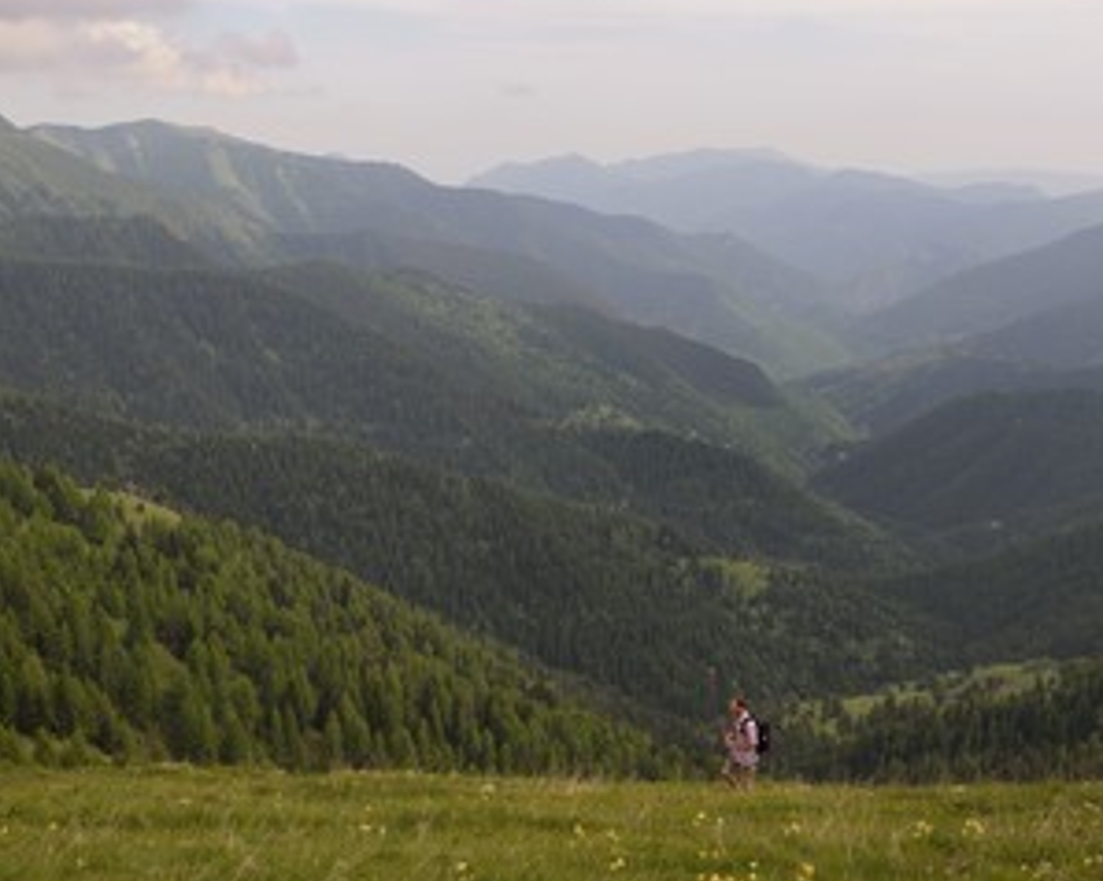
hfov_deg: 40.9
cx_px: 407
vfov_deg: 33.4
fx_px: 1468
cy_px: 463
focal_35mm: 45
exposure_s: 1/250
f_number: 10
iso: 200
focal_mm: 34
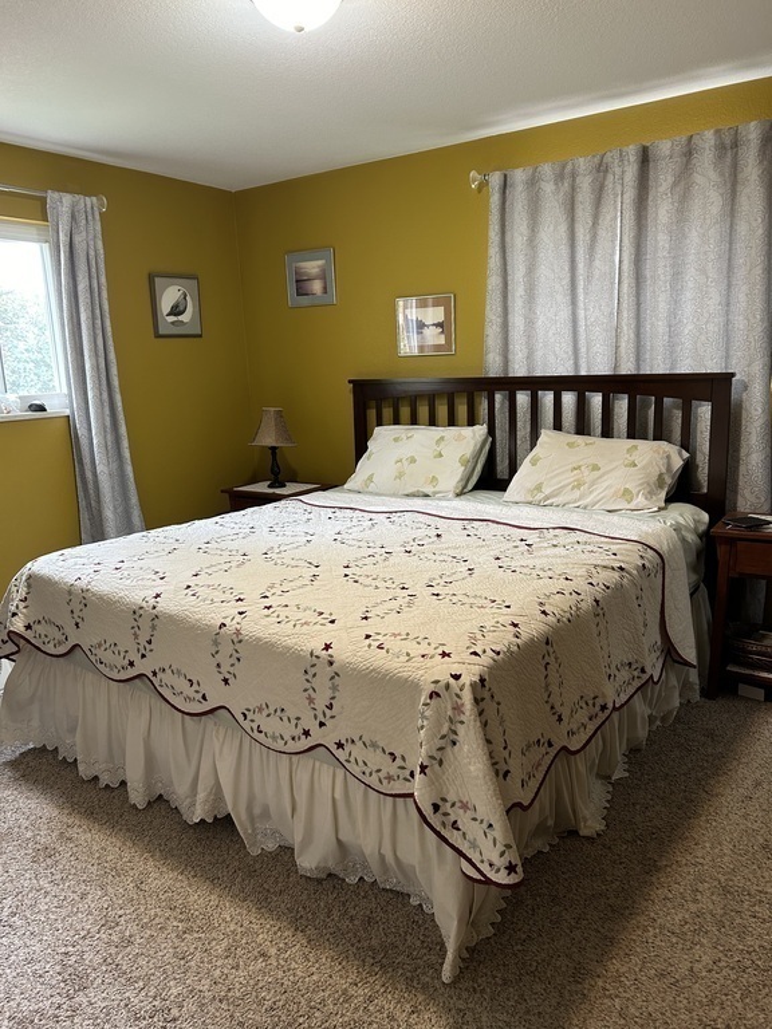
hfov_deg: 53.1
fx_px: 773
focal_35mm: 26
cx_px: 386
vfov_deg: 67.3
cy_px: 514
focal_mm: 5.7
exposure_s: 1/60
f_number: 1.5
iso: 125
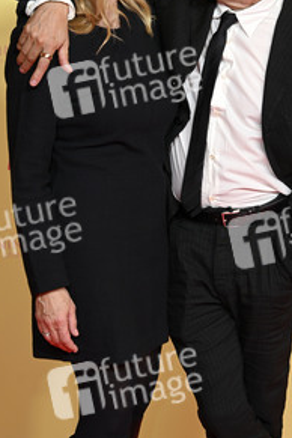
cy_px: 158
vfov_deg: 19.8
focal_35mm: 103
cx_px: 169
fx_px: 1253
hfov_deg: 13.3
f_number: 5.6
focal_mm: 75
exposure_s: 1/160
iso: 500
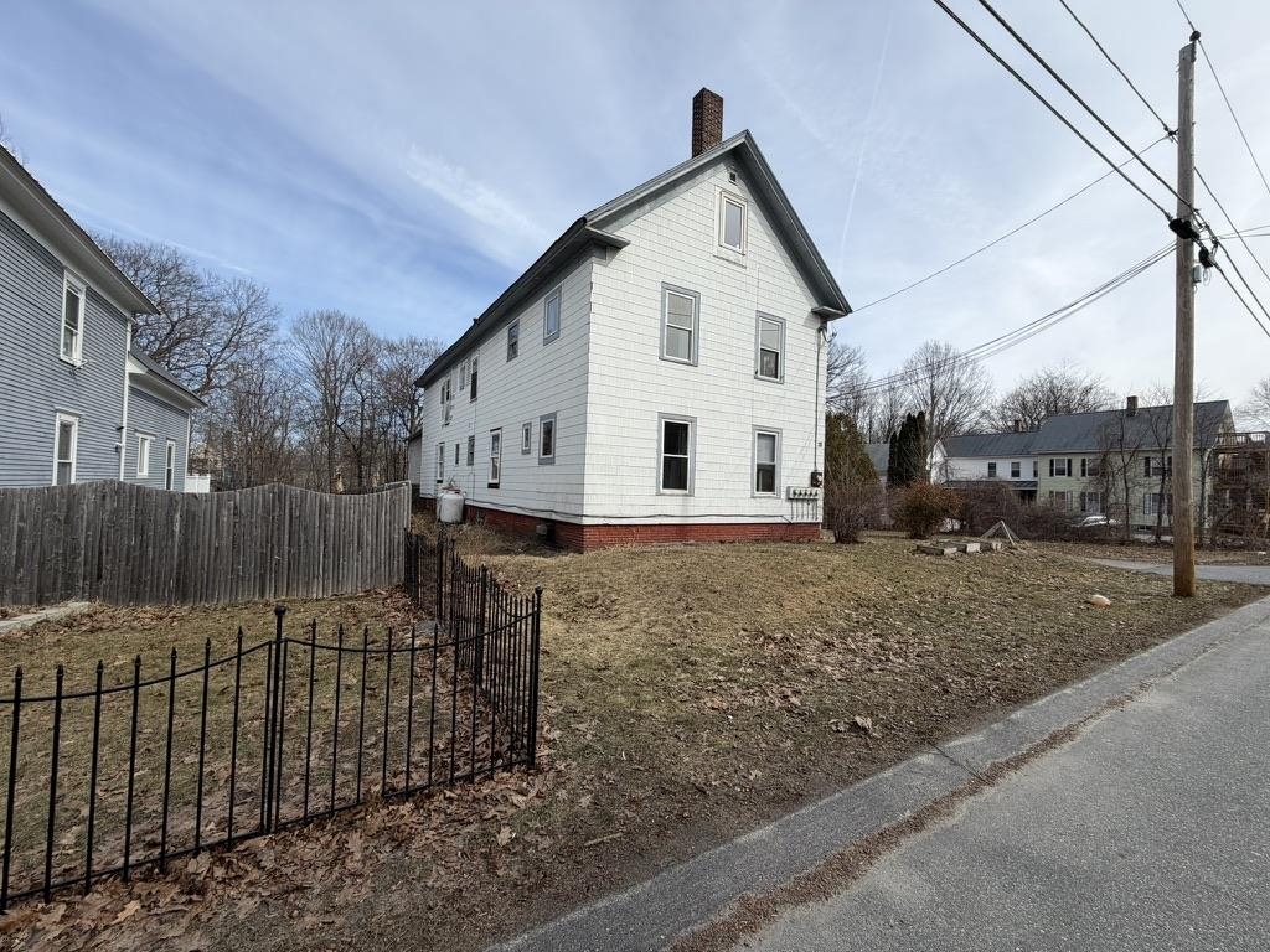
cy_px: 476
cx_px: 635
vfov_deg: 85.7
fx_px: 514
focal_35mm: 14
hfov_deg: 102.1
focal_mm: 2.22
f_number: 2.2
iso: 20
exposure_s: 1/789
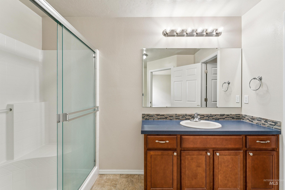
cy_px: 95
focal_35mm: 16
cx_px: 142
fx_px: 126
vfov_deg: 74.1
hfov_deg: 97.1
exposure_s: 1/8
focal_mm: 15.9
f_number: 13
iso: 400
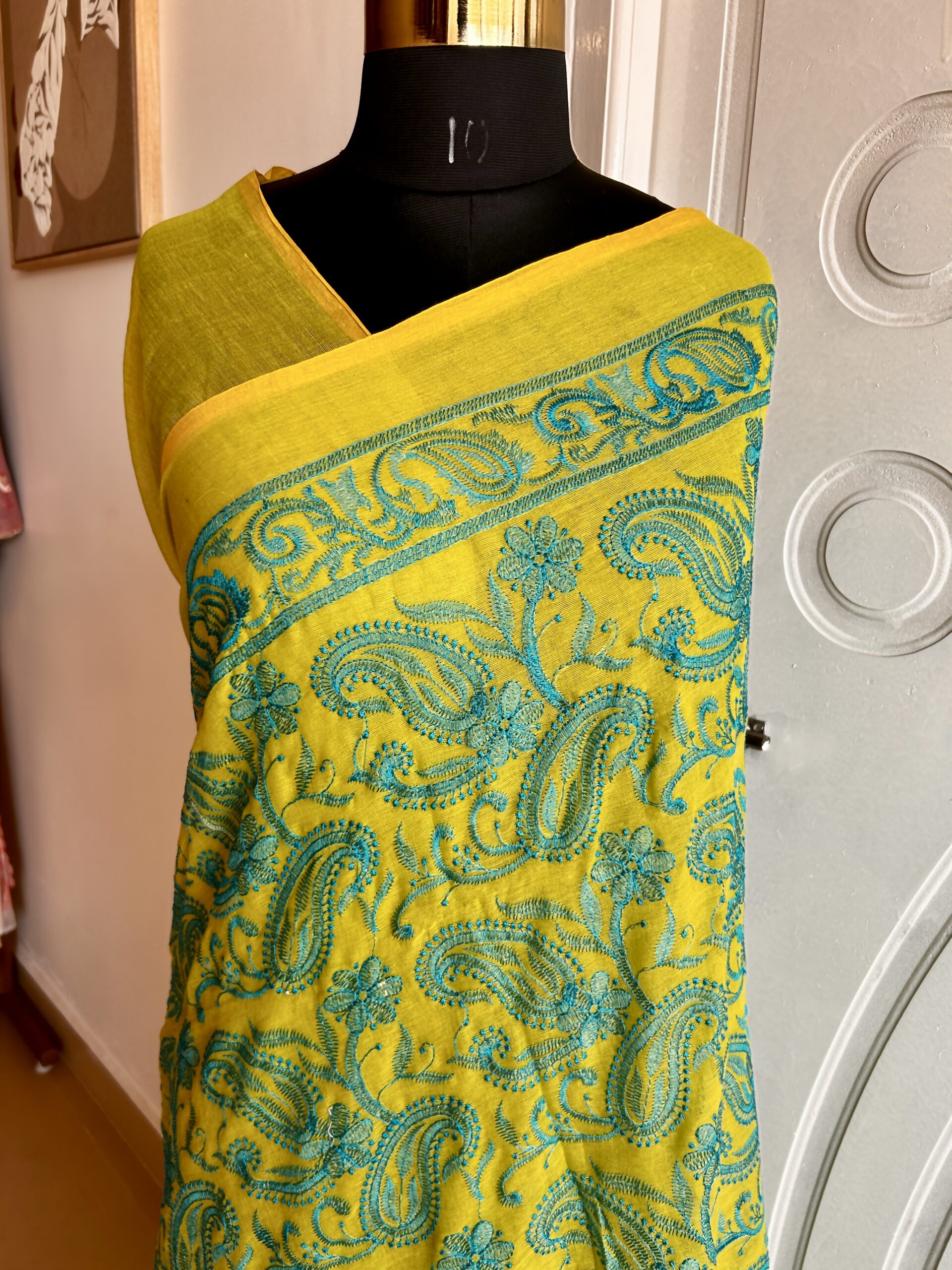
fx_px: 953
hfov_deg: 53.1
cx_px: 476
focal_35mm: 26
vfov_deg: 67.3
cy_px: 635
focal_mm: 5.7
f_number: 1.5
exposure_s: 1/121
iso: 40
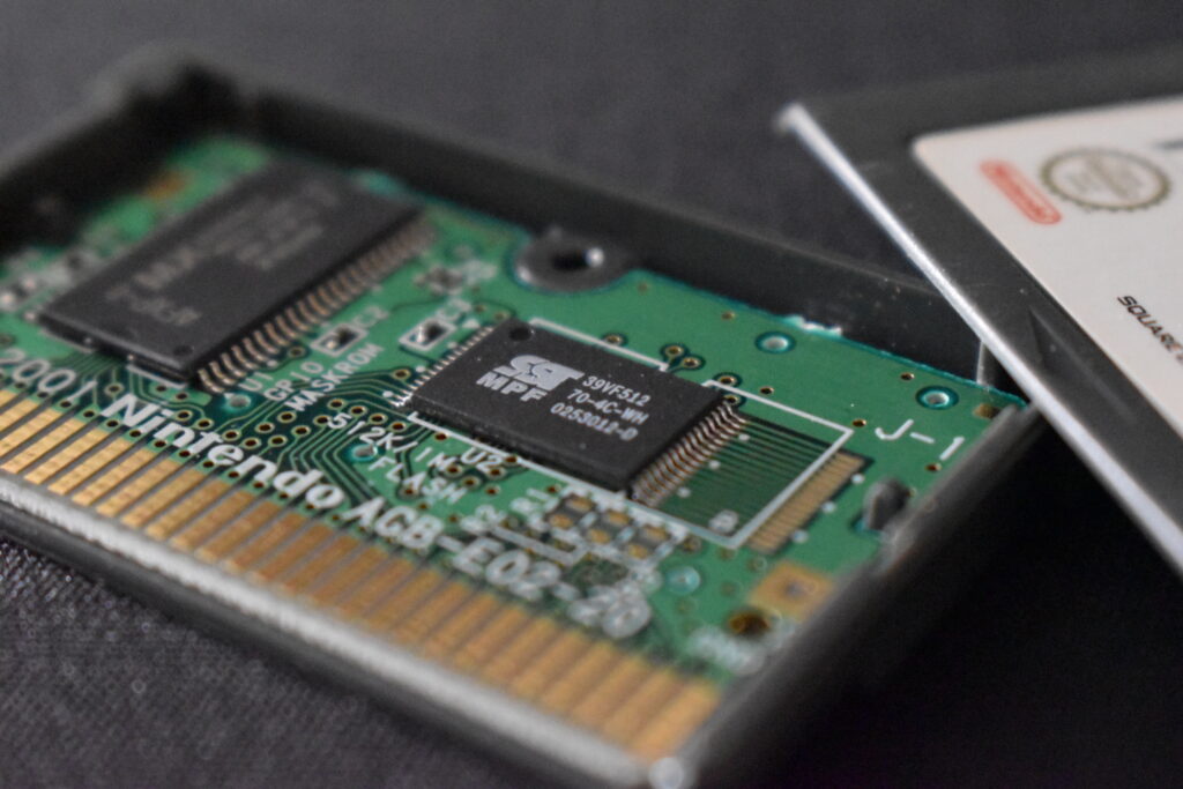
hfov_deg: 24.6
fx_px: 2711
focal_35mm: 82
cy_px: 394
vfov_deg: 16.6
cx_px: 592
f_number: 5.6
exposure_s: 1/60
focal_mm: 55
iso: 12800
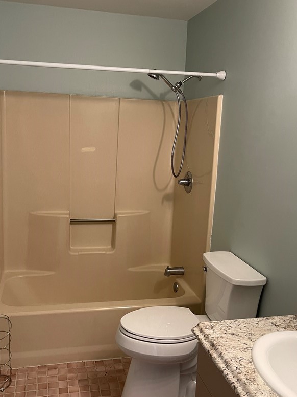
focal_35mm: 33
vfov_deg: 55.4
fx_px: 378
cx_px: 135
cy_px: 196
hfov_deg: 42.9
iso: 250
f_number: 1.6
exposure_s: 1/60
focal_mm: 5.1
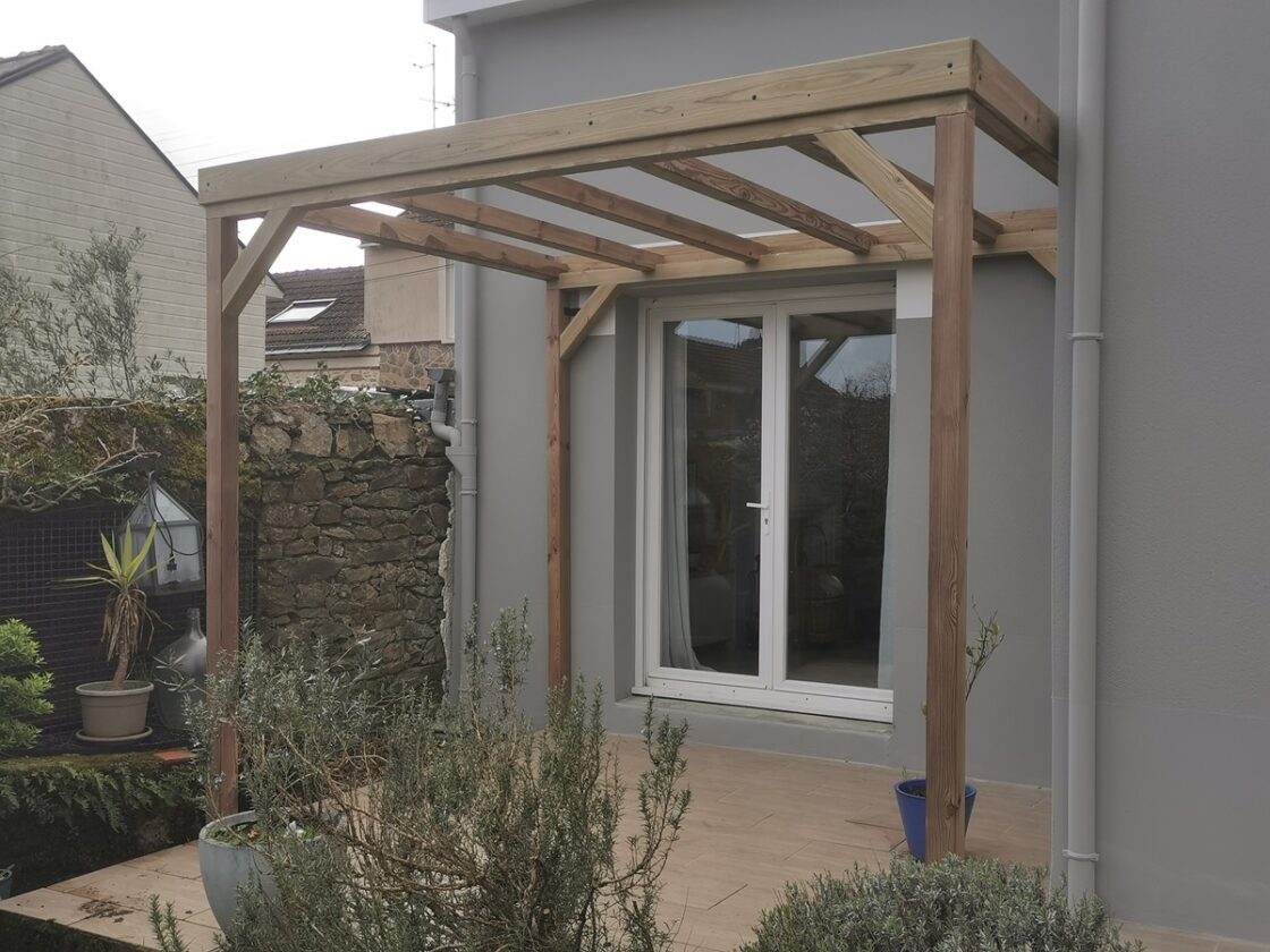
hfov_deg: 51.4
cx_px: 635
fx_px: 1321
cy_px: 476
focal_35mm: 36
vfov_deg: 39.7
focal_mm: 5.58
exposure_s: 1/2123
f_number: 1.8
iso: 50
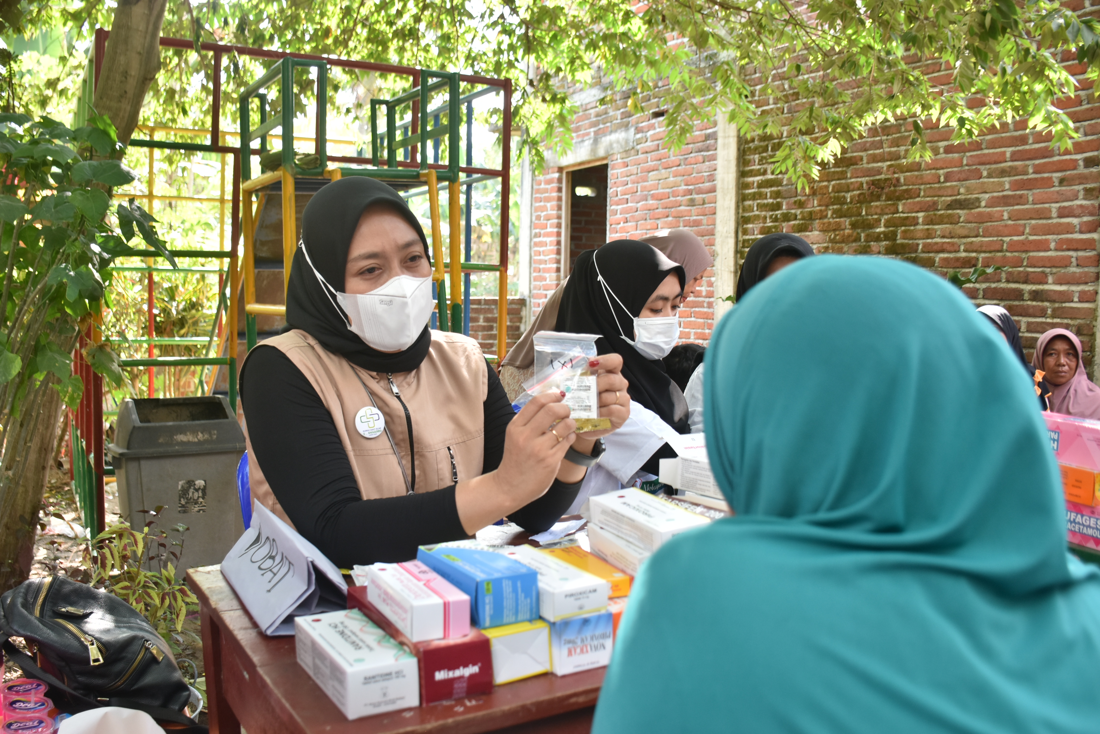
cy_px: 367
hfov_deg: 26.0
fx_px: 2384
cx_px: 550
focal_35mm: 78
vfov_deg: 17.5
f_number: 5
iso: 250
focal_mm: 52
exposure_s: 1/160
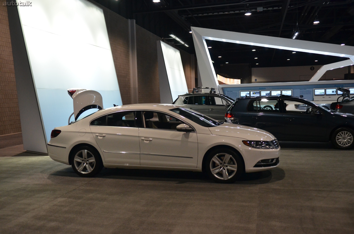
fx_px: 339
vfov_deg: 38.2
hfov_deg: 55.2
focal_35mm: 34
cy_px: 117
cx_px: 177
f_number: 2.8
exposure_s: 1/160
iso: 1600
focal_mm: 23
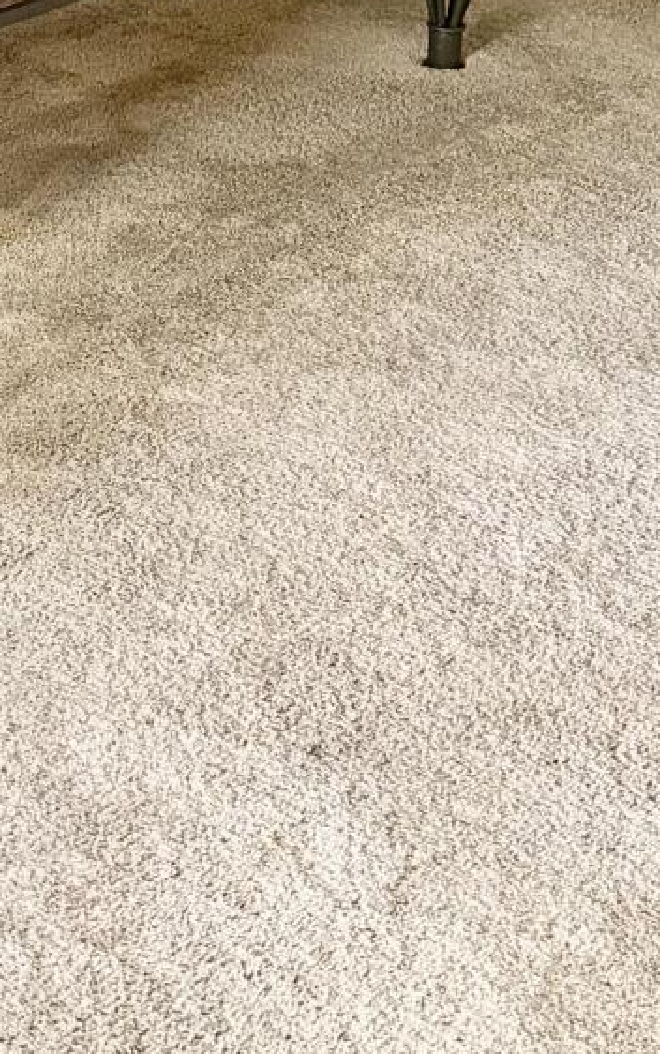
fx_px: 2816
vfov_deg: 19.5
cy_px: -334
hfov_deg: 13.0
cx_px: -124
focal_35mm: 98
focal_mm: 5.96
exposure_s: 1/60
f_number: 1.6
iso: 320
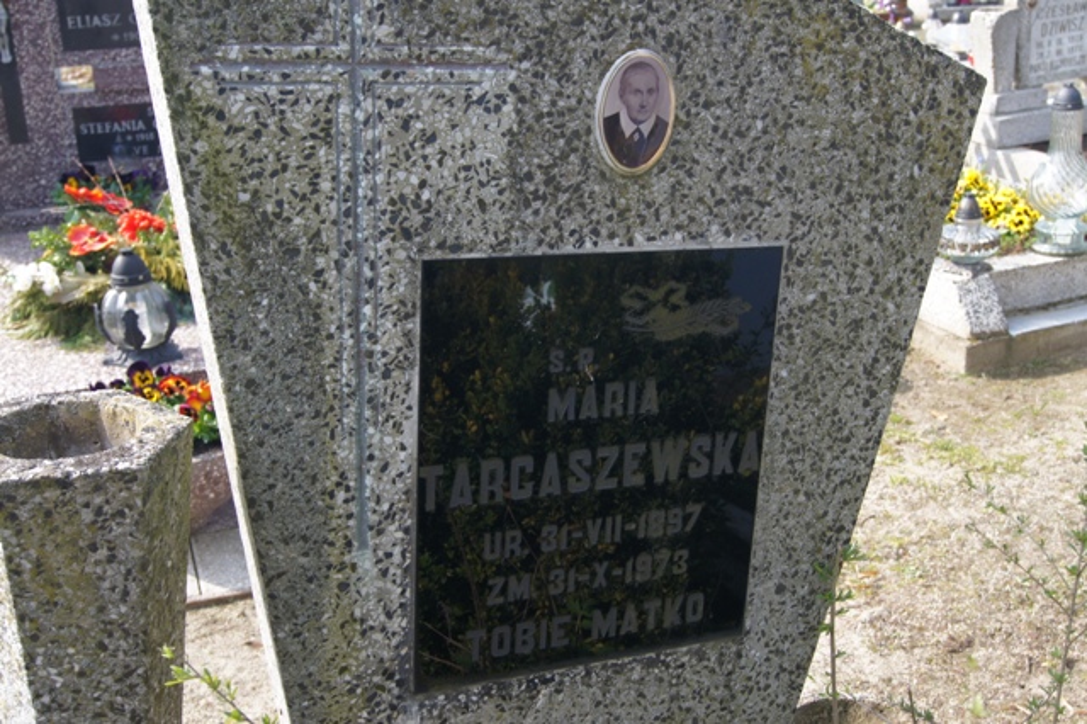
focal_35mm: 39
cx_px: 544
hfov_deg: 49.6
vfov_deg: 34.2
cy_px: 362
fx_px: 1177
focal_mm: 26
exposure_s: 1/125
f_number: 7.1
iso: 200
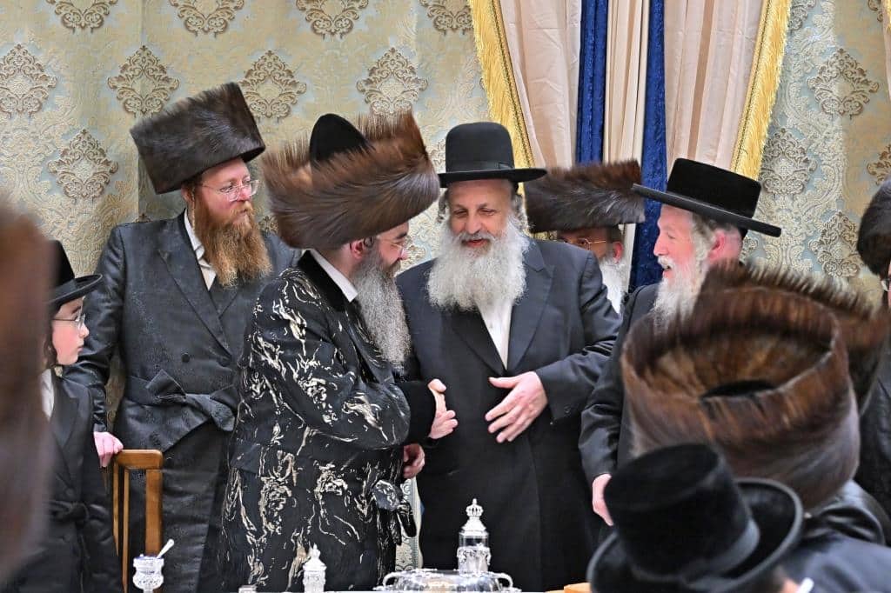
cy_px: 296
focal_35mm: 112
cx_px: 446
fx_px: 2771
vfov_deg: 12.2
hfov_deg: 18.3
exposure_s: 1/200
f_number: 4
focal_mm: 75
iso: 1600
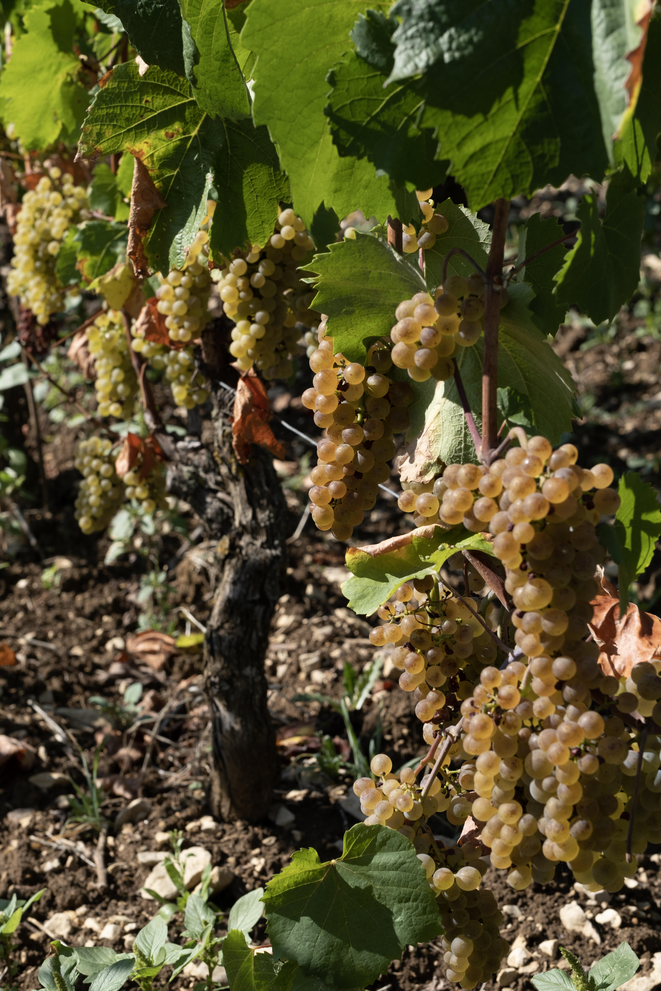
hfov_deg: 18.2
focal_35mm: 75
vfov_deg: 27.0
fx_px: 2065
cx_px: 330
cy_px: 496
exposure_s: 1/250
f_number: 8
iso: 160
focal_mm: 50
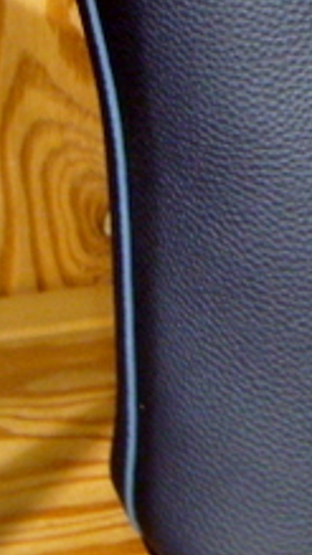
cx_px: 703
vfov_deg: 15.0
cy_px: -94
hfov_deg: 8.1
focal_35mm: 139
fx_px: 2047
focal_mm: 5.7
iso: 400
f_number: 2.8
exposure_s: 1/9
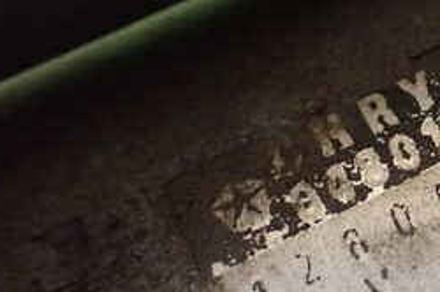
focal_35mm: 75
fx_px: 915
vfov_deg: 18.1
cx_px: 475
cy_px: 171
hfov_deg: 25.2
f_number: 2.3
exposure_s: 1/30
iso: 1000
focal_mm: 5.4
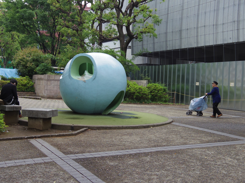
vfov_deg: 30.9
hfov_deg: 40.4
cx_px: 122
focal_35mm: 47
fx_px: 333
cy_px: 92
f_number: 2.8
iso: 125
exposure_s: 1/200
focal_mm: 8.5
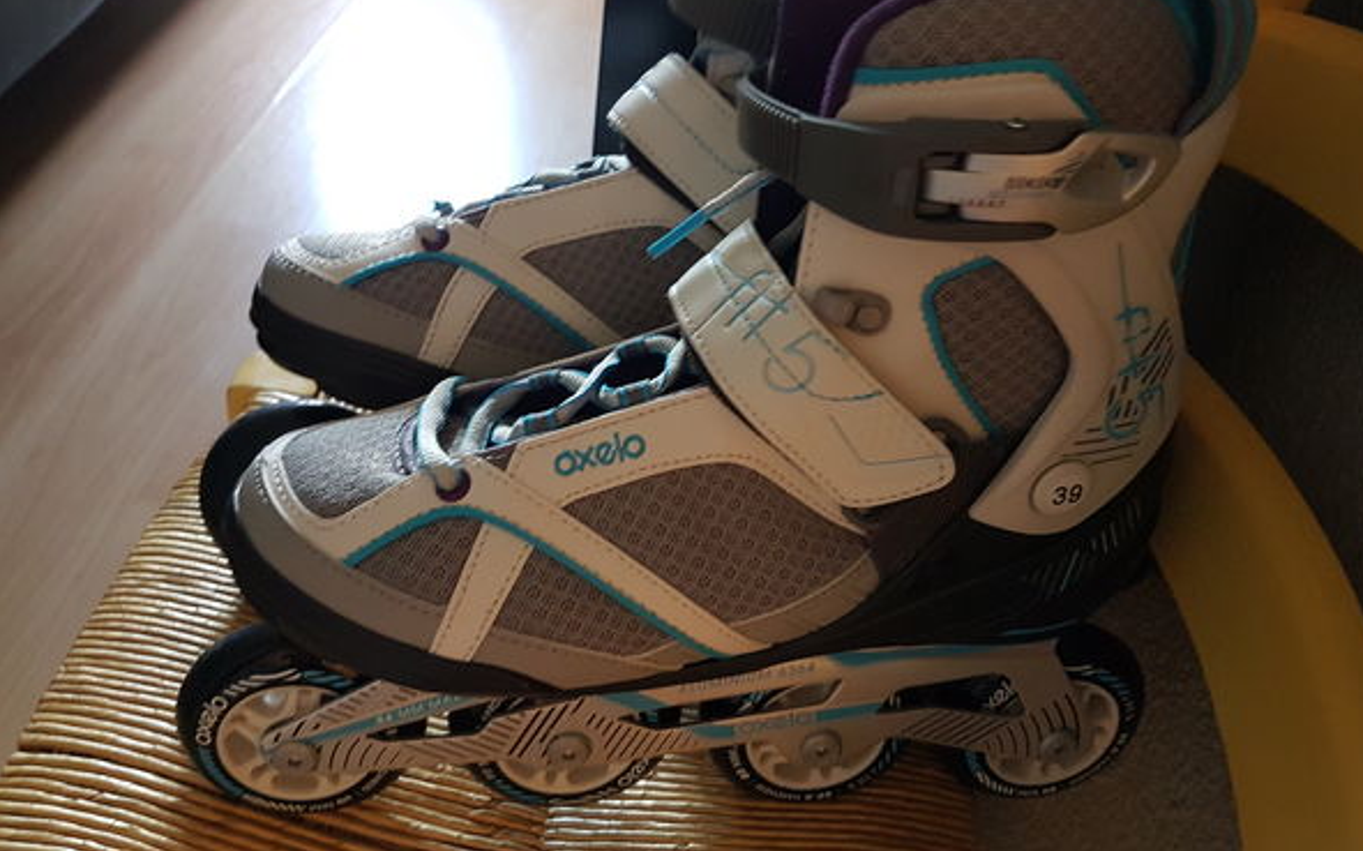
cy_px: 378
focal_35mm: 28
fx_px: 1040
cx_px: 685
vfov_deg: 44.4
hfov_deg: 66.5
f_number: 1.7
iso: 250
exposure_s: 1/17
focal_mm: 4.2
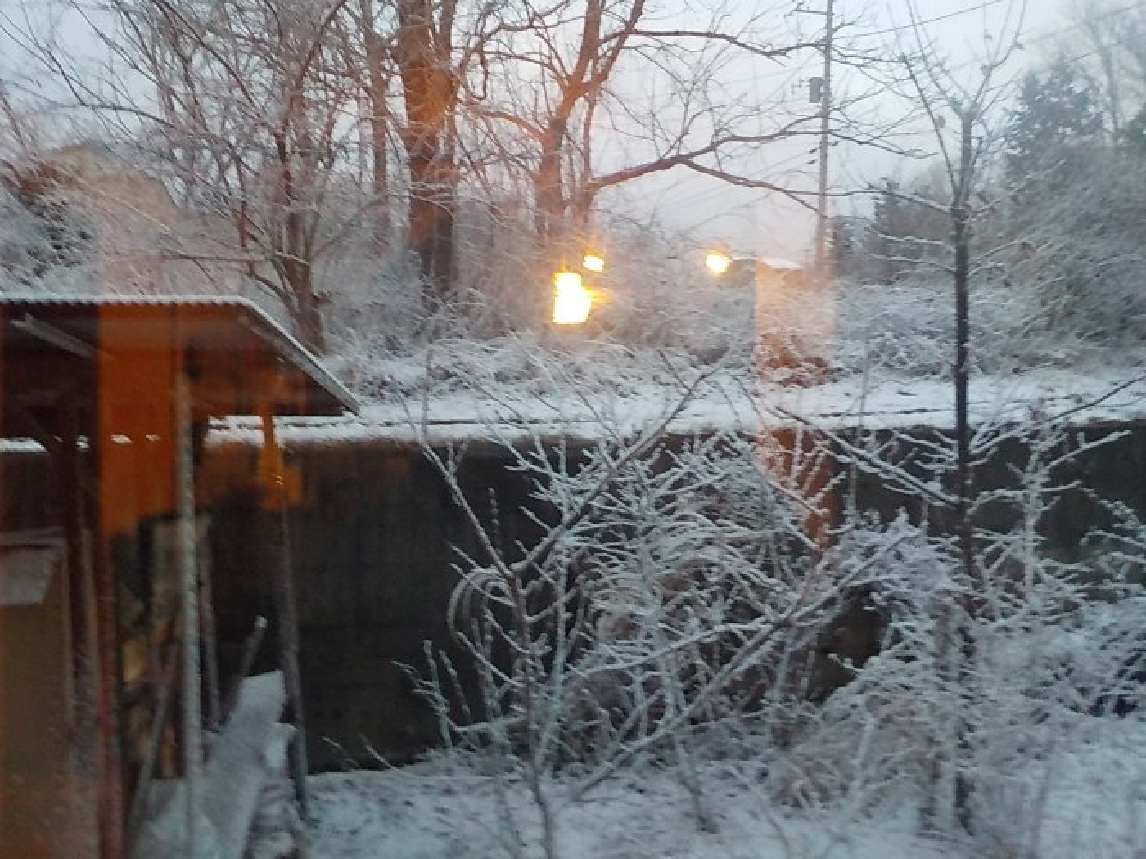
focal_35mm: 30
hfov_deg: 60.0
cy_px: 430
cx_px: 573
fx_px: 993
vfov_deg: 46.8
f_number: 3.3
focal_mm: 4.1
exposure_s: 1/15
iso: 800
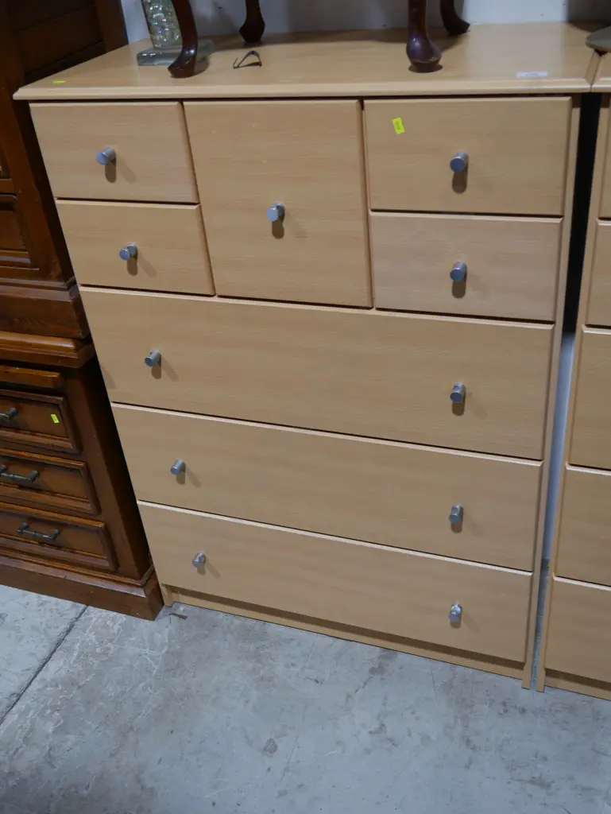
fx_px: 800
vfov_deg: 53.9
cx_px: 306
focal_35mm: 34
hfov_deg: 41.8
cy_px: 407
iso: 200
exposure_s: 1/60
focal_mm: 17
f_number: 4
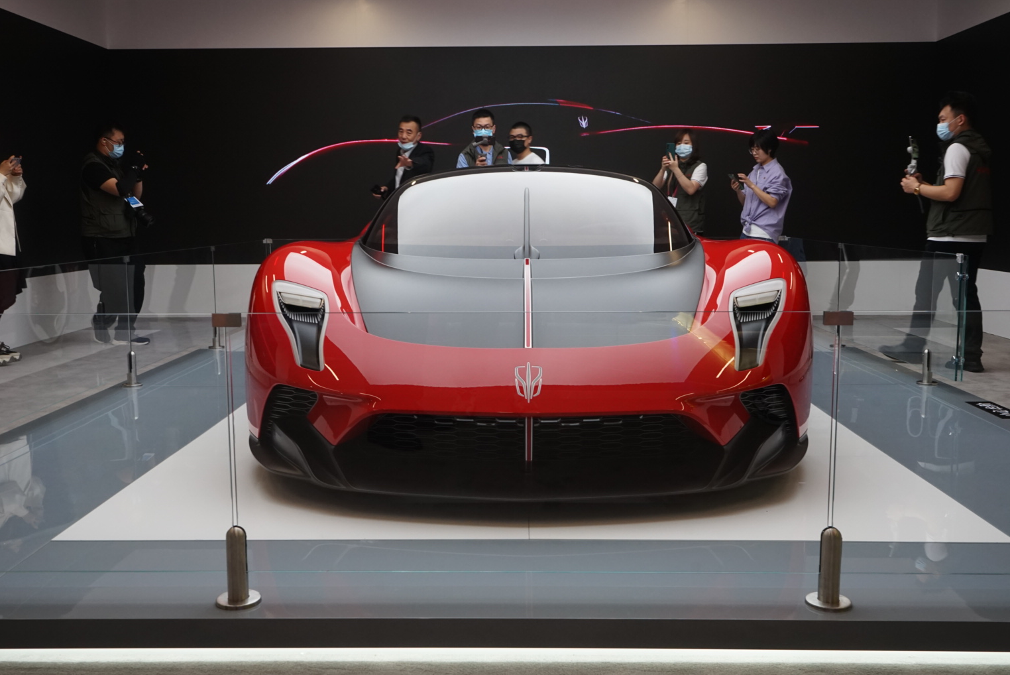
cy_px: 349
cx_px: 501
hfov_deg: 54.4
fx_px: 982
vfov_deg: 37.9
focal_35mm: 35
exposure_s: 1/60
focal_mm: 33
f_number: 9
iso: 1000
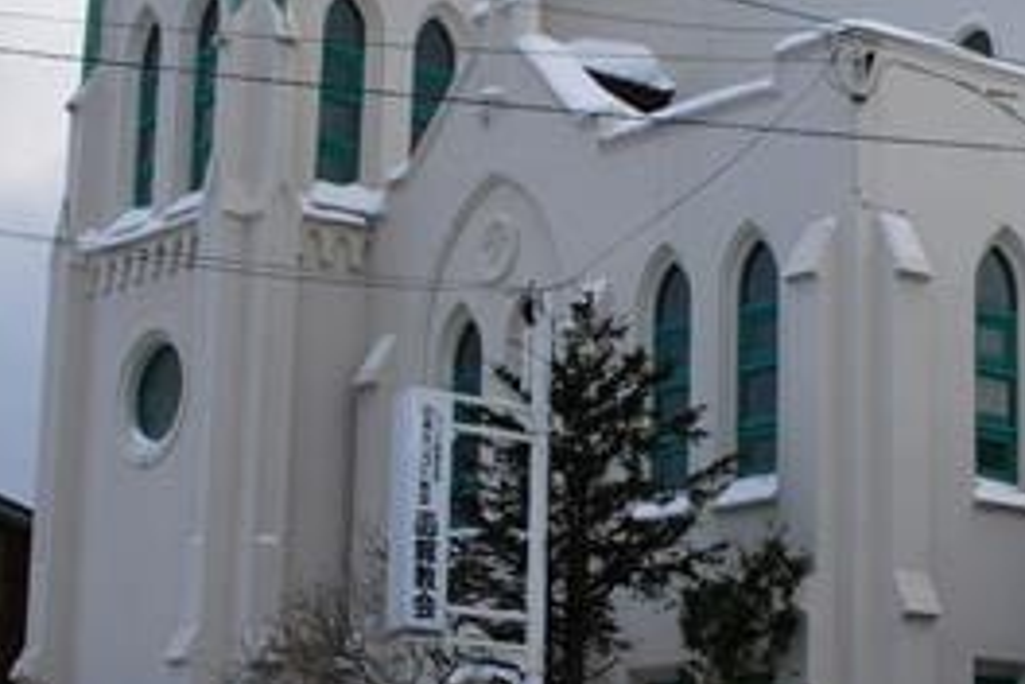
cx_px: 800
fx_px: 2847
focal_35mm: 100
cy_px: 342
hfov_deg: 20.2
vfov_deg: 13.7
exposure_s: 1/100
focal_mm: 22
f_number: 11
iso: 200
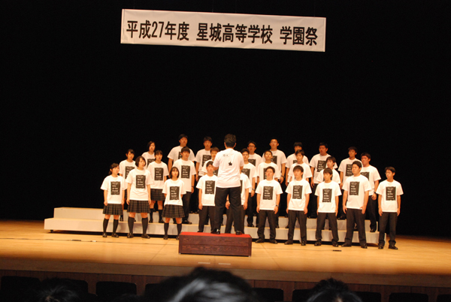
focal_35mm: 57
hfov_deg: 35.0
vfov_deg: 23.9
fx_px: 715
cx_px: 226
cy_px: 151
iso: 1600
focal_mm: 38
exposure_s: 1/60
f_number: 5.6
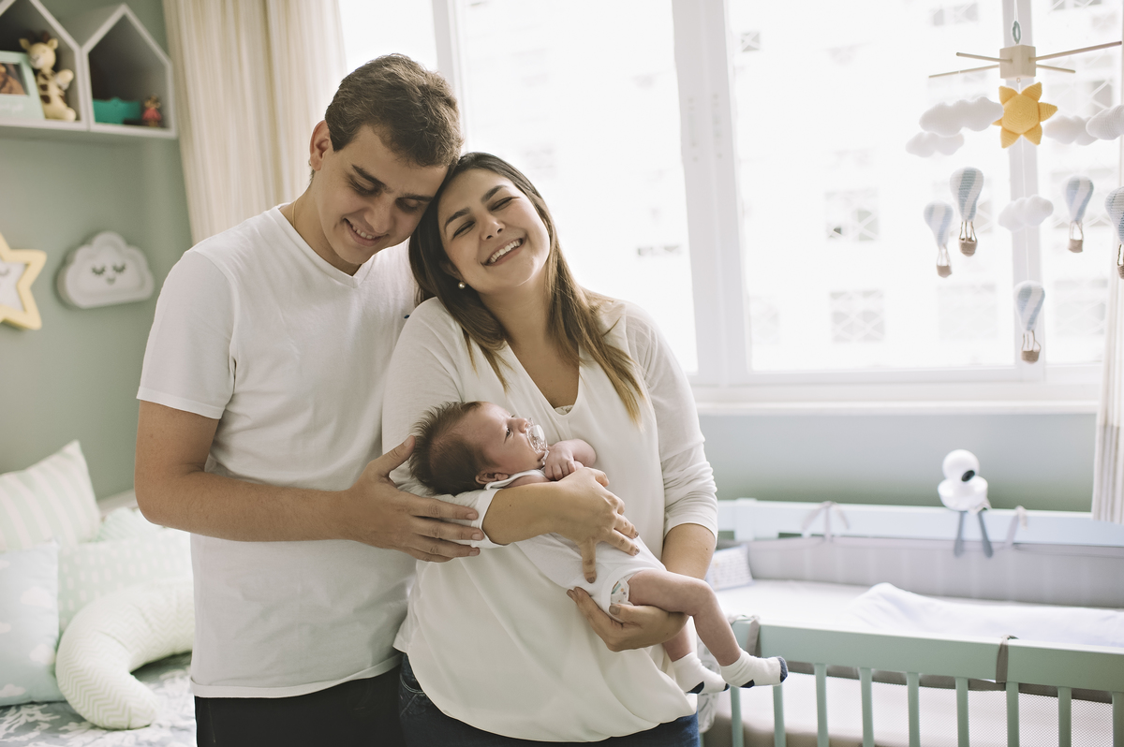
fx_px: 1092
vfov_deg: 37.8
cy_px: 374
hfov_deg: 54.5
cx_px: 562
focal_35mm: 35
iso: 640
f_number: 2.2
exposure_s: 1/160
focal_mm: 35
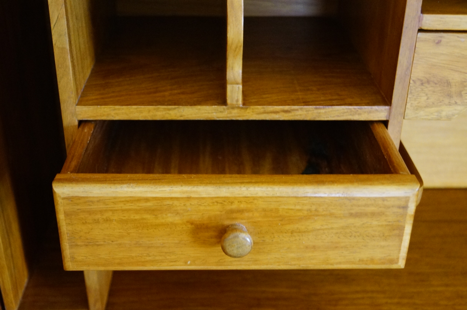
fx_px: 583
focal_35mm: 45
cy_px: 155
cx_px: 234
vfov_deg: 29.8
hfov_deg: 43.7
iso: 3200
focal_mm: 30
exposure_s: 1/20
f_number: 4.5
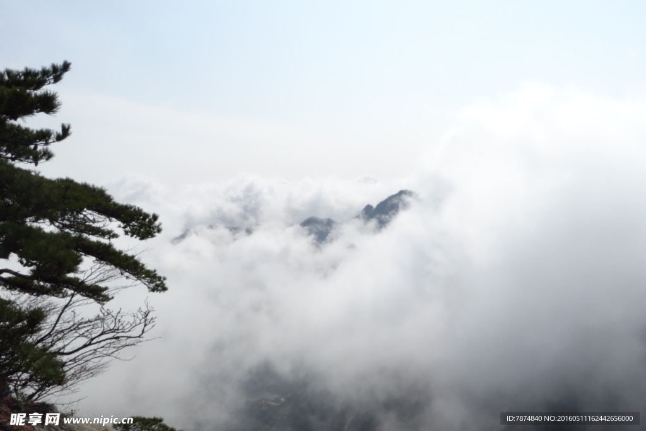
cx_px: 323
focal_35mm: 28
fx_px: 502
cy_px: 216
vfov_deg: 46.4
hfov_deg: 65.5
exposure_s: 1/2000
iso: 800
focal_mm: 10.4
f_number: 11
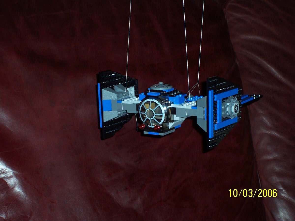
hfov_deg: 17.7
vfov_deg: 13.3
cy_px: 110
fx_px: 946
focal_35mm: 111
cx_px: 148
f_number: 4.8
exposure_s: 1/90
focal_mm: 16.8
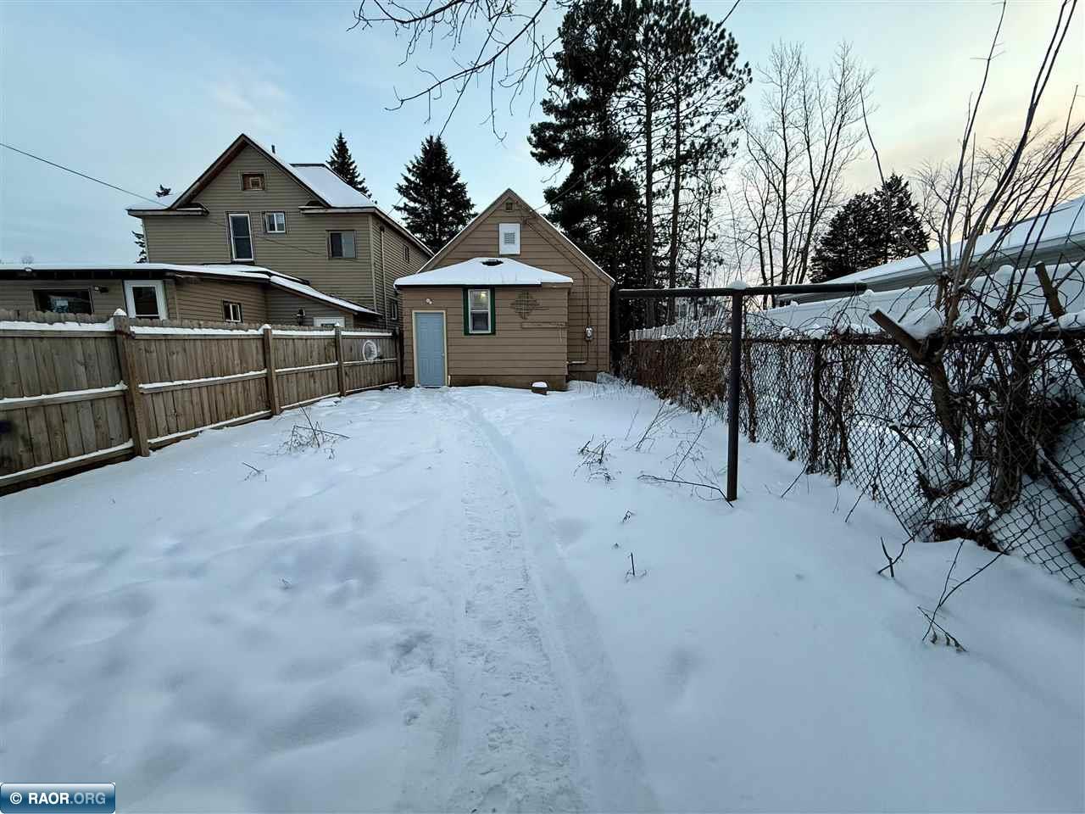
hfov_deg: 102.1
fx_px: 439
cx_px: 542
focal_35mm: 14
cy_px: 407
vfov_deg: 85.7
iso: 100
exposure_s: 1/99
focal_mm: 2.22
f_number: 2.2
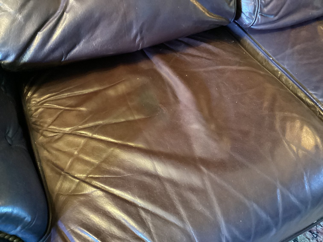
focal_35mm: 31
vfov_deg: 45.4
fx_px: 289
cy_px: 121
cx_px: 162
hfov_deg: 58.3
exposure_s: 1/17
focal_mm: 3.3
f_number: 2.4
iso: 800
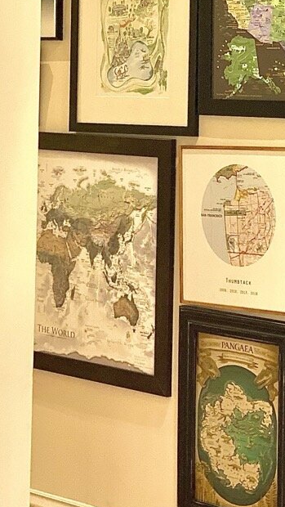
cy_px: 146
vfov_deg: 18.2
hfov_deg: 10.4
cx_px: 196
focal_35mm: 117
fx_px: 1571
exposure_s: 1/40
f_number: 2
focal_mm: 6
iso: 200
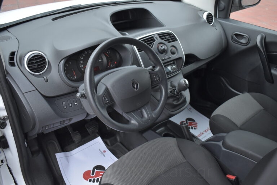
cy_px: 92
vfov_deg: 40.0
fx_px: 254
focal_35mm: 33
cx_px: 138
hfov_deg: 57.2
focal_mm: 22
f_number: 3.8
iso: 1600
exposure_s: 1/500
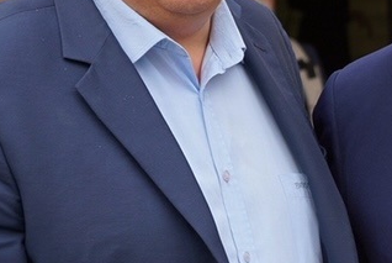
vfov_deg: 7.9
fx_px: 1886
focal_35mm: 173
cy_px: 209
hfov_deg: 11.5
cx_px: 549
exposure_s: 1/160
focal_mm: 43
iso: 100
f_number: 4.5
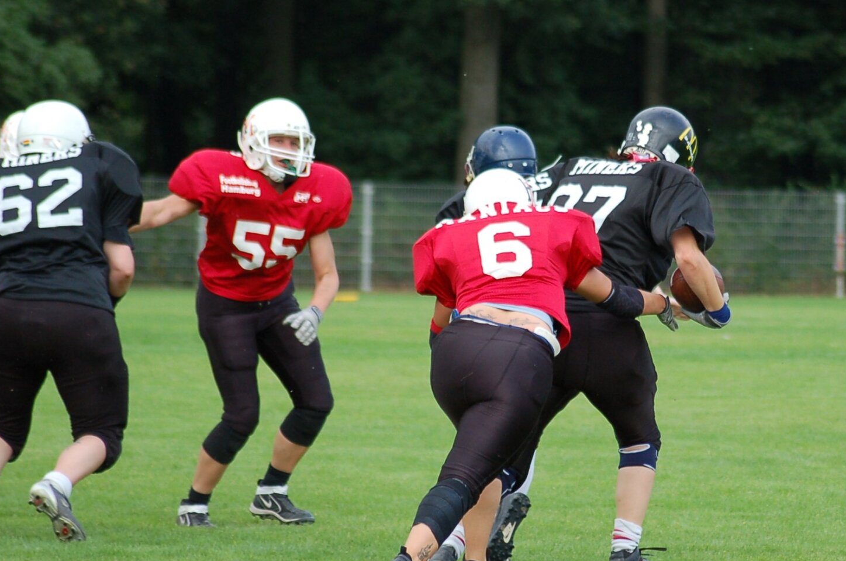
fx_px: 8022
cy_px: 305
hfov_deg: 6.0
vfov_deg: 4.0
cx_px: 573
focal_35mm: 342
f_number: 4.5
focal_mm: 150
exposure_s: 1/800
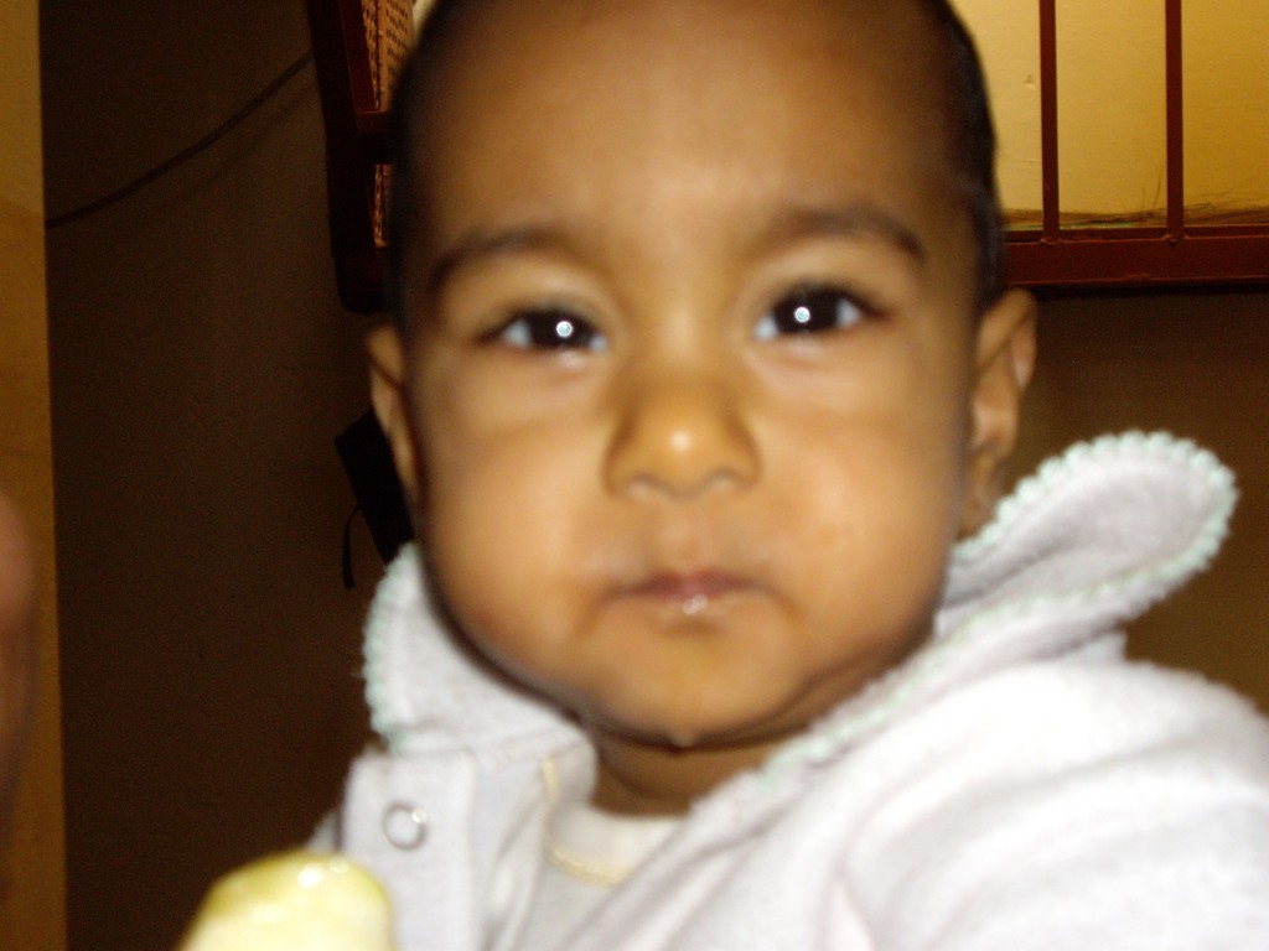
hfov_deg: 29.4
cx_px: 634
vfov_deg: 22.3
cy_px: 476
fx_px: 2420
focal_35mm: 66
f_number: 3.6
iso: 200
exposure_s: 1/80
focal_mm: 10.7
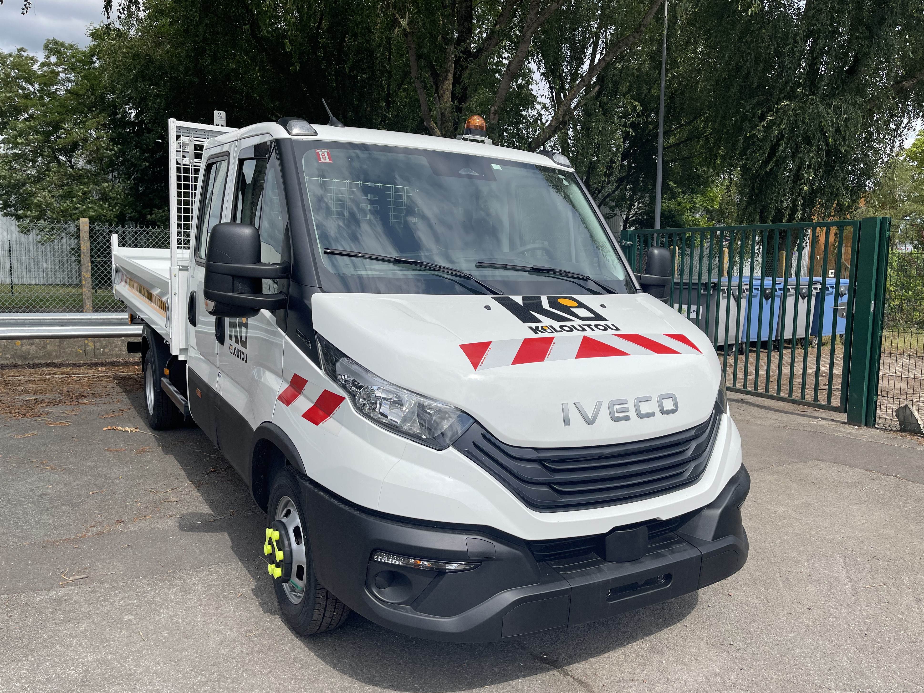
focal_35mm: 26
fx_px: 694
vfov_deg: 53.1
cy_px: 353
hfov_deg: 67.3
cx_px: 469
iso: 32
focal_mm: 5.1
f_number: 1.6
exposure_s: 1/4202
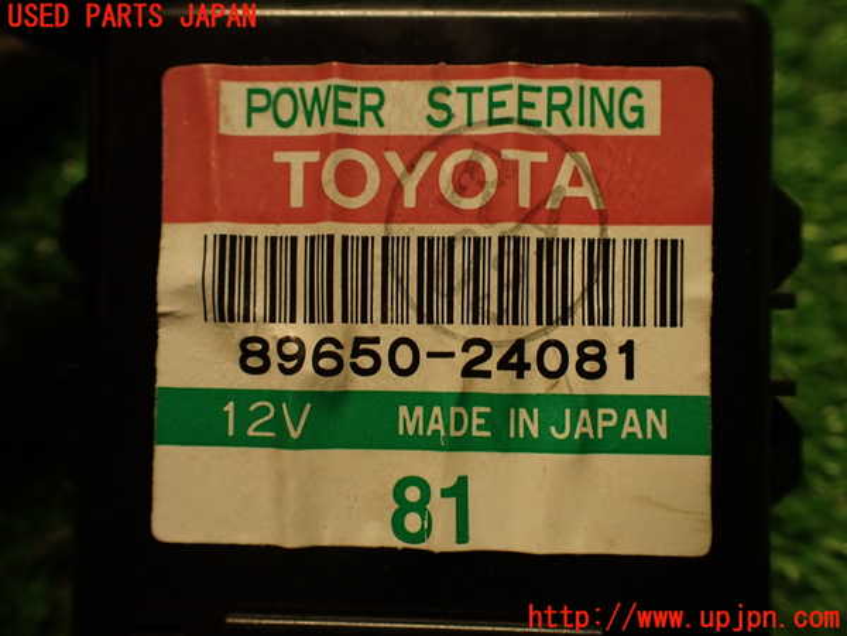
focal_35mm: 32
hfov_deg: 56.8
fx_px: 783
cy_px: 318
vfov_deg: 44.2
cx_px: 424
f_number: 2.4
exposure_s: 1/40
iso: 200
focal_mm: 5.79
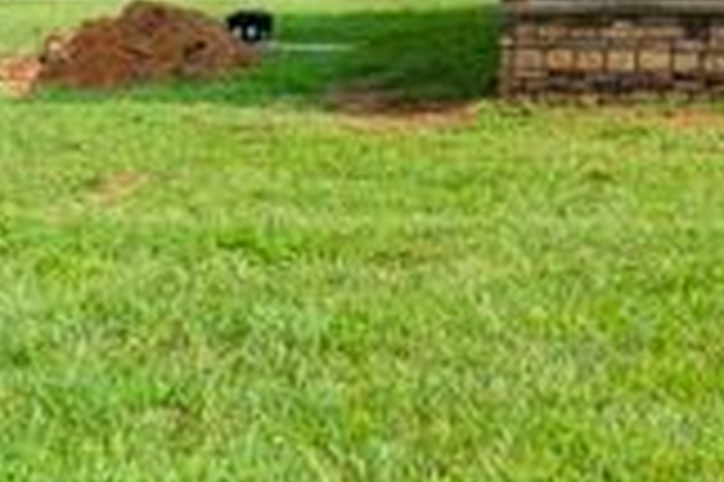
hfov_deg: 21.7
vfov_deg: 15.9
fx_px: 1688
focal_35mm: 84
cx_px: 953
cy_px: -16
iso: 250
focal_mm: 18
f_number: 9
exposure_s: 1/320
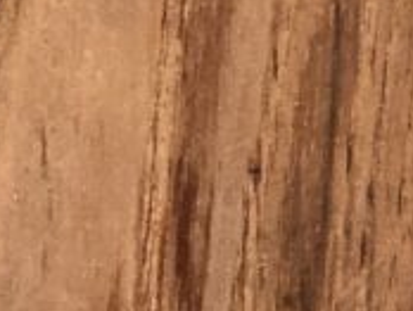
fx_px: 3656
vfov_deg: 4.8
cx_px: 1187
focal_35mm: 306
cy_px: 430
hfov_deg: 6.0
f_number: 2.4
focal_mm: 6
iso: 160
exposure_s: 1/20
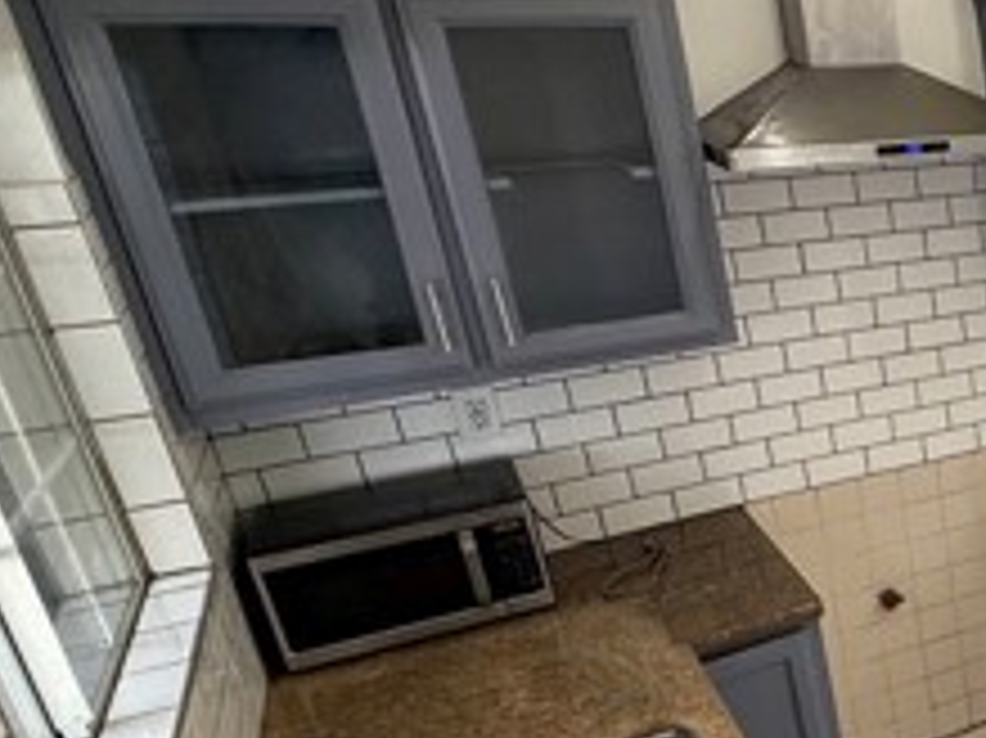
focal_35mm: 41
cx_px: 1324
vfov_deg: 34.9
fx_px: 1167
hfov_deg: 32.5
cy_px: 459
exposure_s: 1/120
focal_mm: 2.22
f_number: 2.2
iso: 80
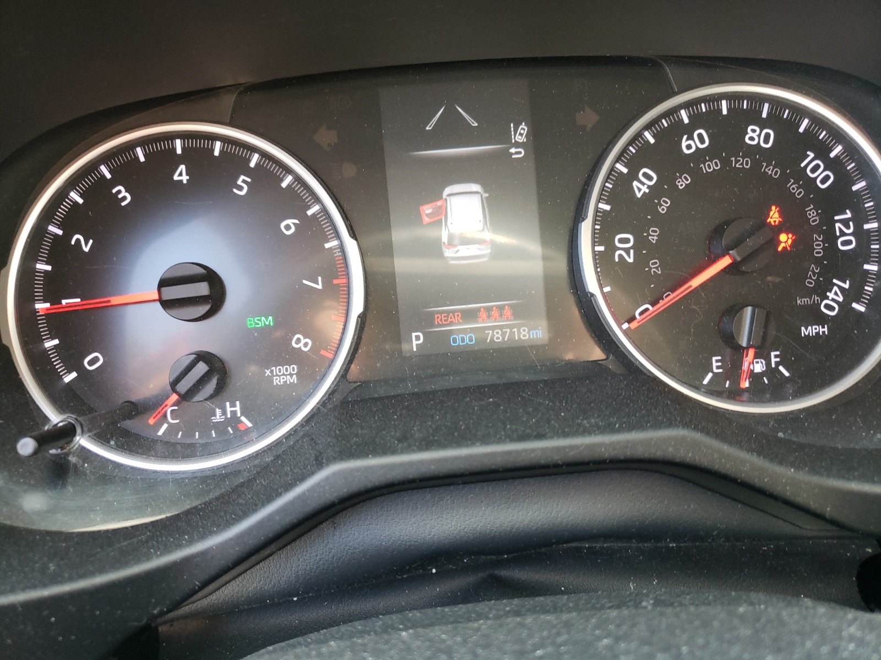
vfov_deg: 53.1
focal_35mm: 26
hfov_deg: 67.3
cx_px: 440
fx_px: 662
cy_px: 330
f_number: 1.5
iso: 127
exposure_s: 1/50
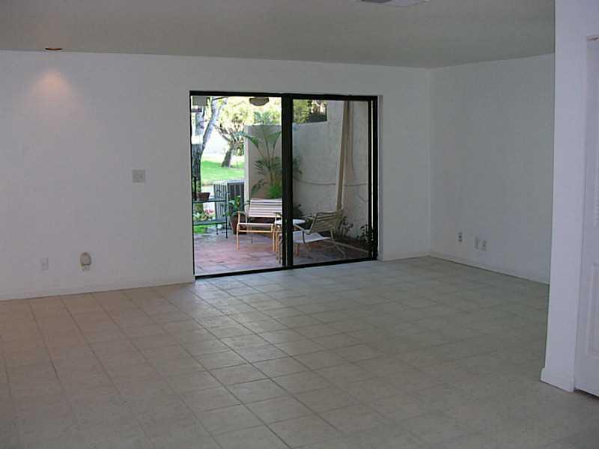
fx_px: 640
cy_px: 224
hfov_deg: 50.1
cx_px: 300
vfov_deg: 38.7
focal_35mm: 37
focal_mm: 5.6
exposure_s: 1/30
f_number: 2.7
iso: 100
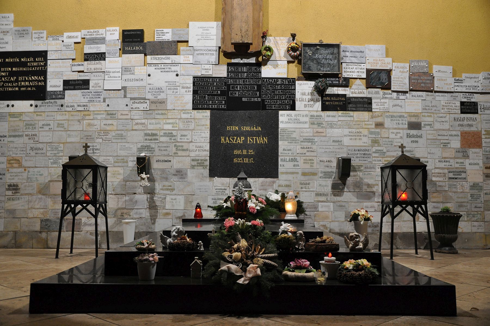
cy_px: 163
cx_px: 245
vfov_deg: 36.8
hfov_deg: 53.2
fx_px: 489
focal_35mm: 36
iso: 800
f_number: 3.8
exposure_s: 1/15
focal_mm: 24
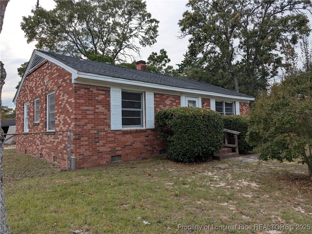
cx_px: 156
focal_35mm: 24
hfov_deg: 71.5
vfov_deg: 56.9
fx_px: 217
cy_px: 117
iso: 33
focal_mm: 6.81
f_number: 1.85
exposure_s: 1/654
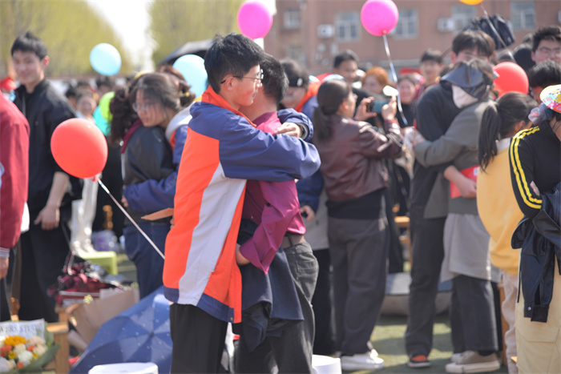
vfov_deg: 13.0
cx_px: 280
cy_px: 187
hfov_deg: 19.5
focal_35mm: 105
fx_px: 1636
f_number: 4.5
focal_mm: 105
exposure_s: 1/200
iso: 100
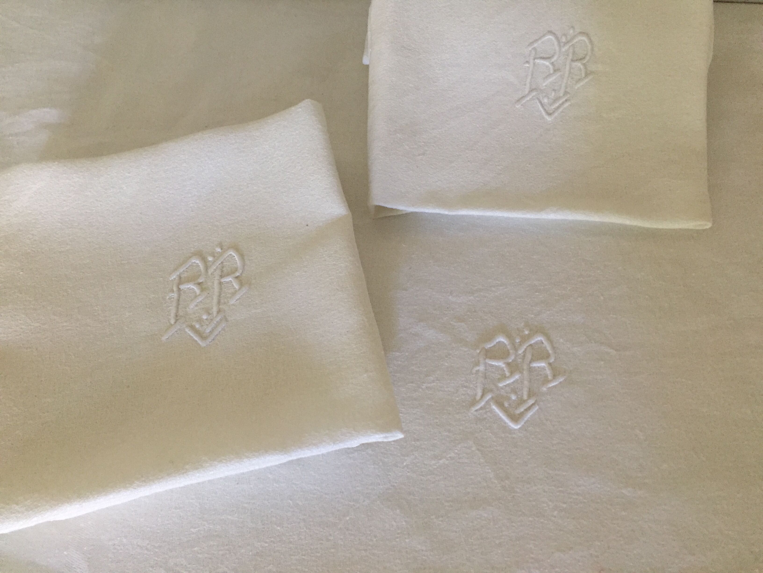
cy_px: 286
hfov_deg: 61.7
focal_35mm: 29
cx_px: 382
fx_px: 639
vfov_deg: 48.2
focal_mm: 4.15
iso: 200
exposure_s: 1/33
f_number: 2.2
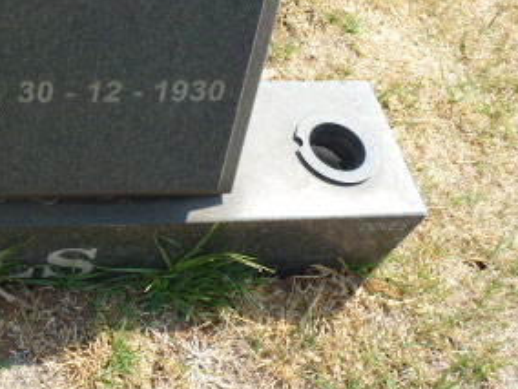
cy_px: 44
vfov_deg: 26.2
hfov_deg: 31.9
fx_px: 808
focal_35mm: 54
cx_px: -35
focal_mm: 4.3
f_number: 4
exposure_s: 1/320
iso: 100
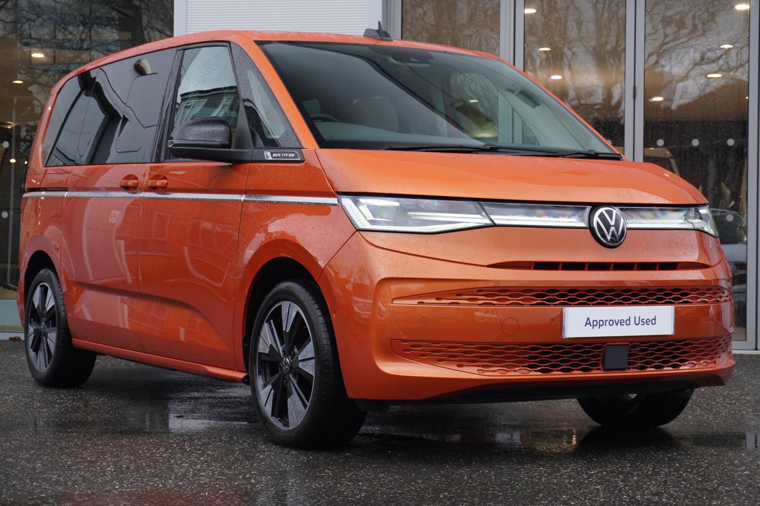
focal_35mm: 70
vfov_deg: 19.3
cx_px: 380
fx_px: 1487
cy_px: 253
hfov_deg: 28.7
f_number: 5.6
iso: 320
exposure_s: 1/45
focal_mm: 47
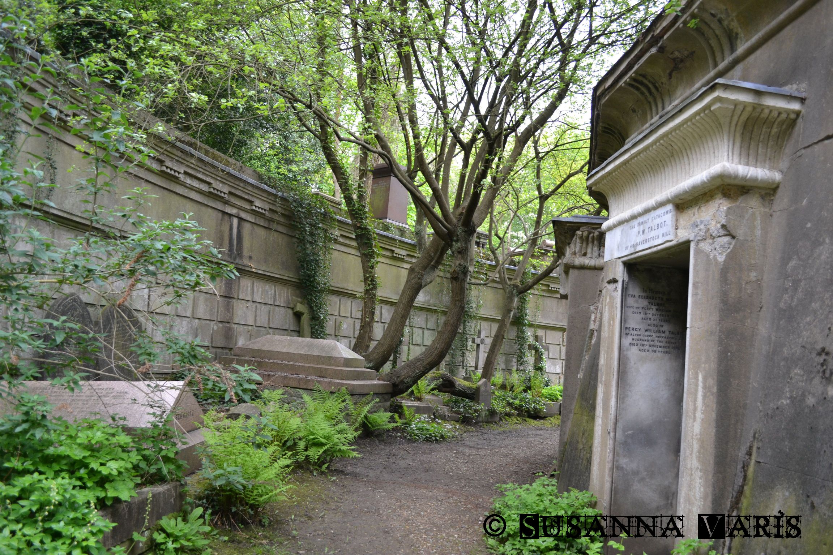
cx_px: 416
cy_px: 278
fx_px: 625
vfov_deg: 47.9
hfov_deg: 67.4
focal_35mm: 27
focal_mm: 18
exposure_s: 1/60
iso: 400
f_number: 4
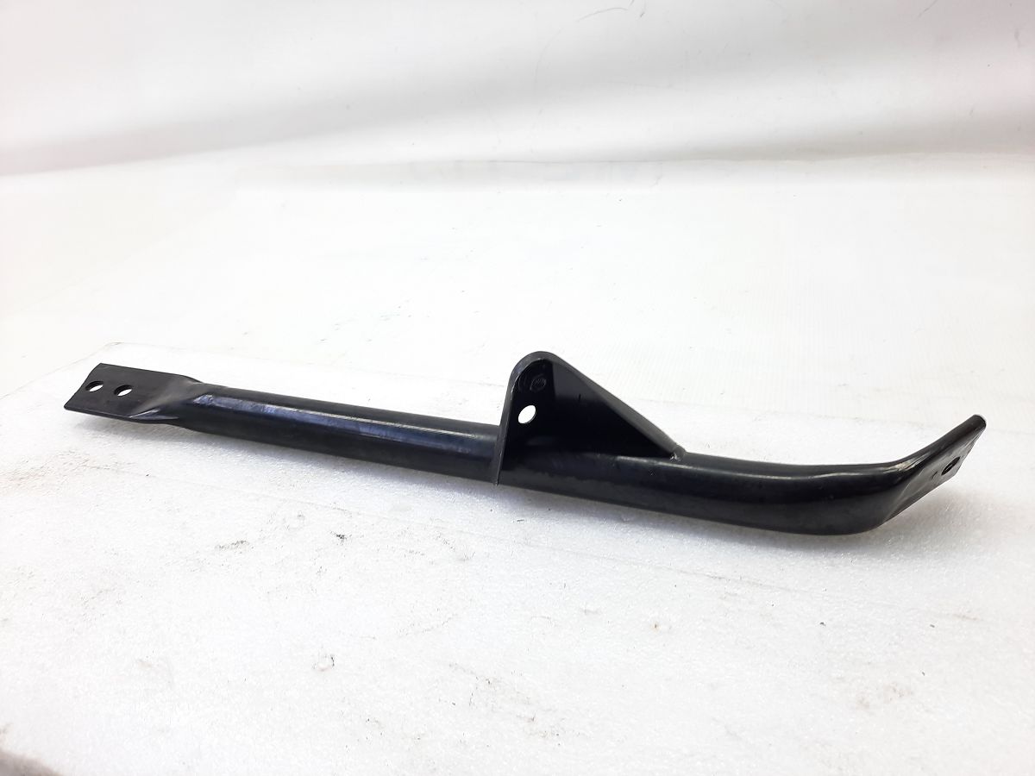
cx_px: 518
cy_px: 388
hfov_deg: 69.4
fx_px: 747
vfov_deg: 54.9
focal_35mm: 25
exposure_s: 1/50
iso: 80
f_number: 2
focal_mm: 4.6
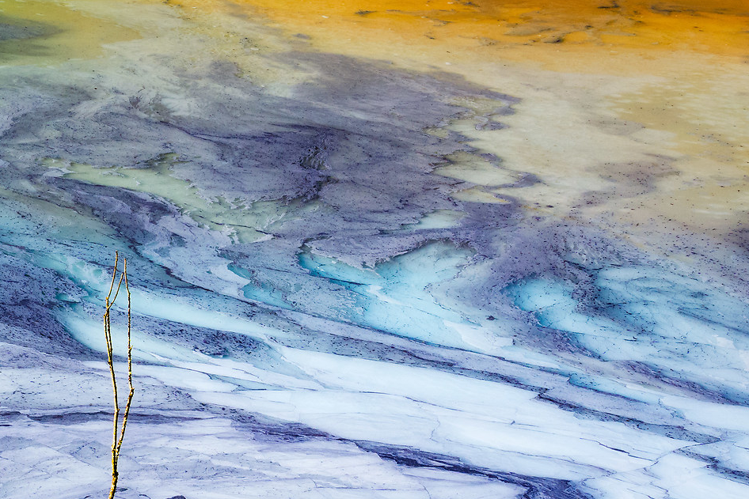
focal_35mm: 137
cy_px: 539
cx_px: -61
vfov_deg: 9.9
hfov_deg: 14.6
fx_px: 2851
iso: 100
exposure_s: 1/200
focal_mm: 36
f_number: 9
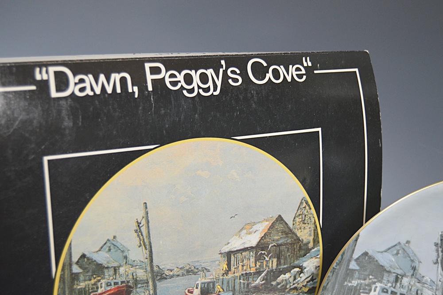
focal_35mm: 57
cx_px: 222
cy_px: 148
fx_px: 701
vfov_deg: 23.7
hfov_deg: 35.1
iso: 720
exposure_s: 1/60
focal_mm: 38
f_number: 4.8
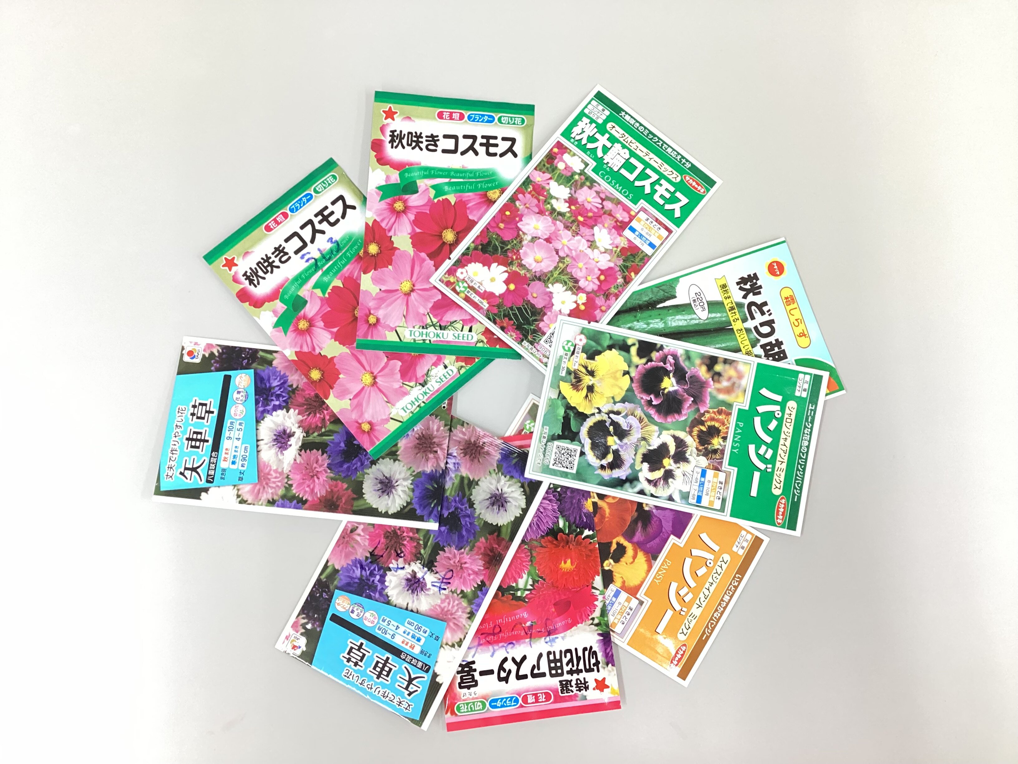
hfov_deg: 58.4
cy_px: 382
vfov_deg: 45.4
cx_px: 509
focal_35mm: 31
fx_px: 912
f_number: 2.4
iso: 320
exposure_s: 1/60
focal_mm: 3.3
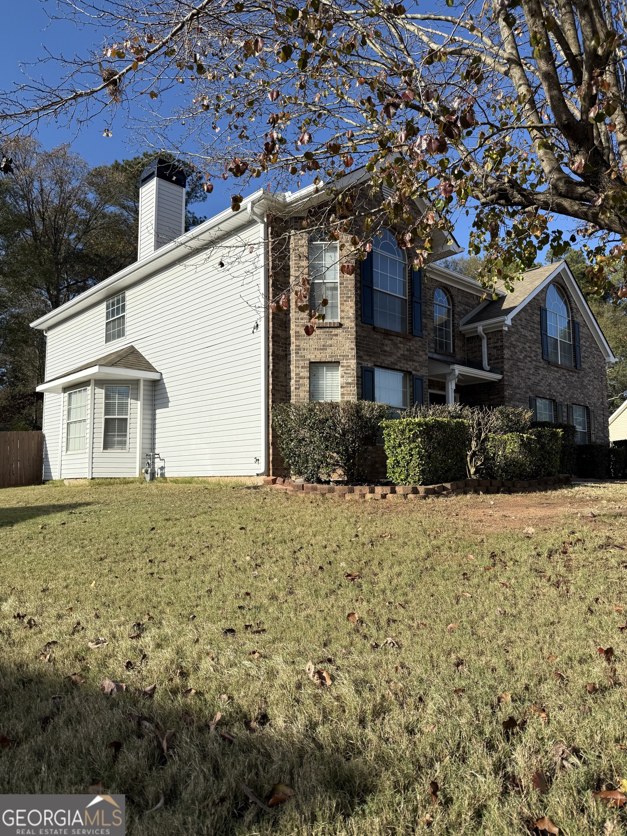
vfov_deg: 71.6
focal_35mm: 24
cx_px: 314
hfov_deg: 56.8
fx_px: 580
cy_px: 418
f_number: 1.78
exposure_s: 1/3953
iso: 80
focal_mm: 6.76
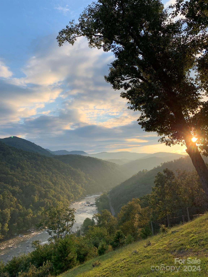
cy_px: 138
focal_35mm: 26
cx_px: 104
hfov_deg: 53.1
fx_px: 208
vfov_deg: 67.3
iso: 25
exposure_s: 1/822
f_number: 1.8
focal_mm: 4.25
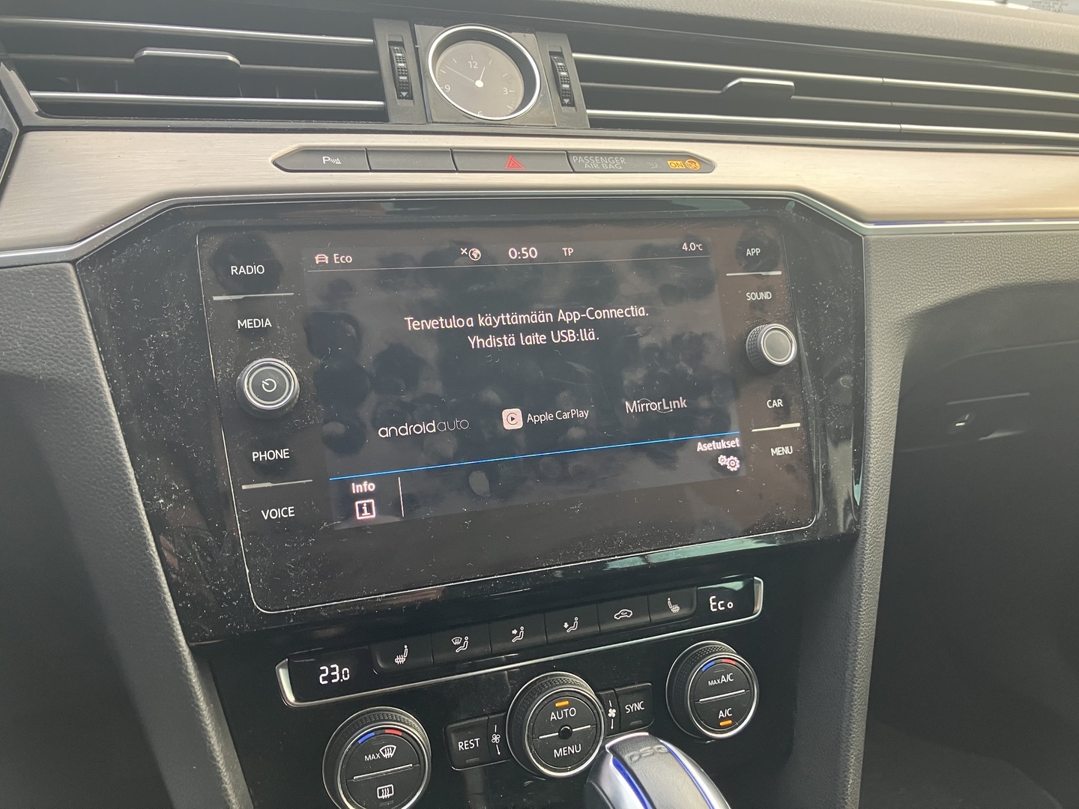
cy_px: 404
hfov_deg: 63.4
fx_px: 873
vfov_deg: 49.7
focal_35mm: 28
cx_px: 540
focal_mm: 3.99
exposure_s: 1/60
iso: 100
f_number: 1.8
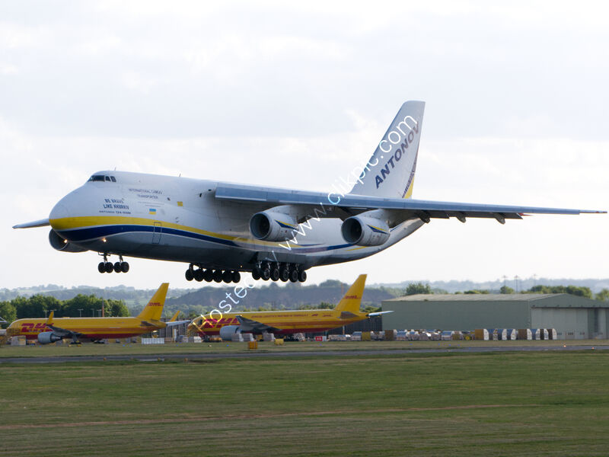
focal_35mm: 182
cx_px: 304
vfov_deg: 8.2
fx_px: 3202
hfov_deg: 10.9
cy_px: 228
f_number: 14
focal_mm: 91
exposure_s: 1/500
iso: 800
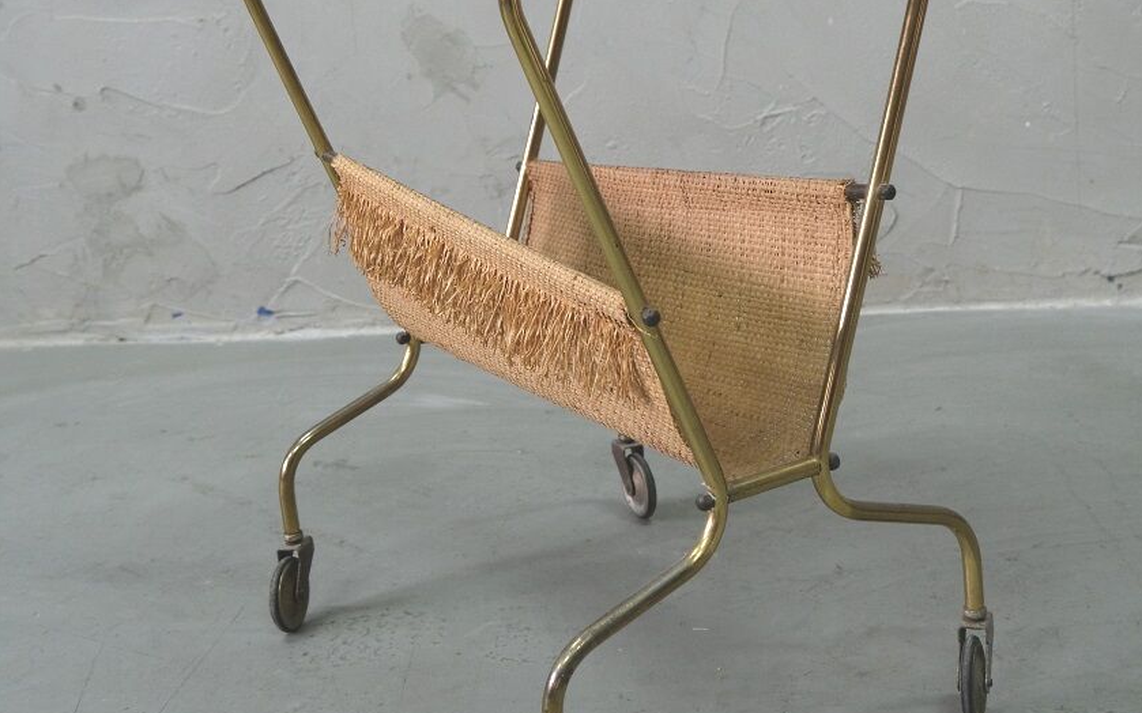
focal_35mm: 51
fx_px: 1587
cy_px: 140
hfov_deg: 39.6
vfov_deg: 24.9
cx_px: 573
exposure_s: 1/30
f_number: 4
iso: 1000
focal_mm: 22.3
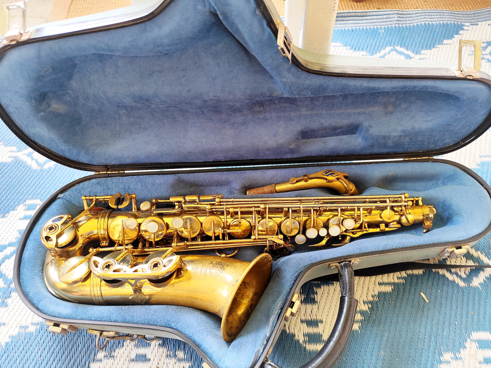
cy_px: 184
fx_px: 326
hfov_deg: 73.9
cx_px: 246
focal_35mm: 23
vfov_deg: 58.9
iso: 250
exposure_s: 1/100
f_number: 1.65
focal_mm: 6.19
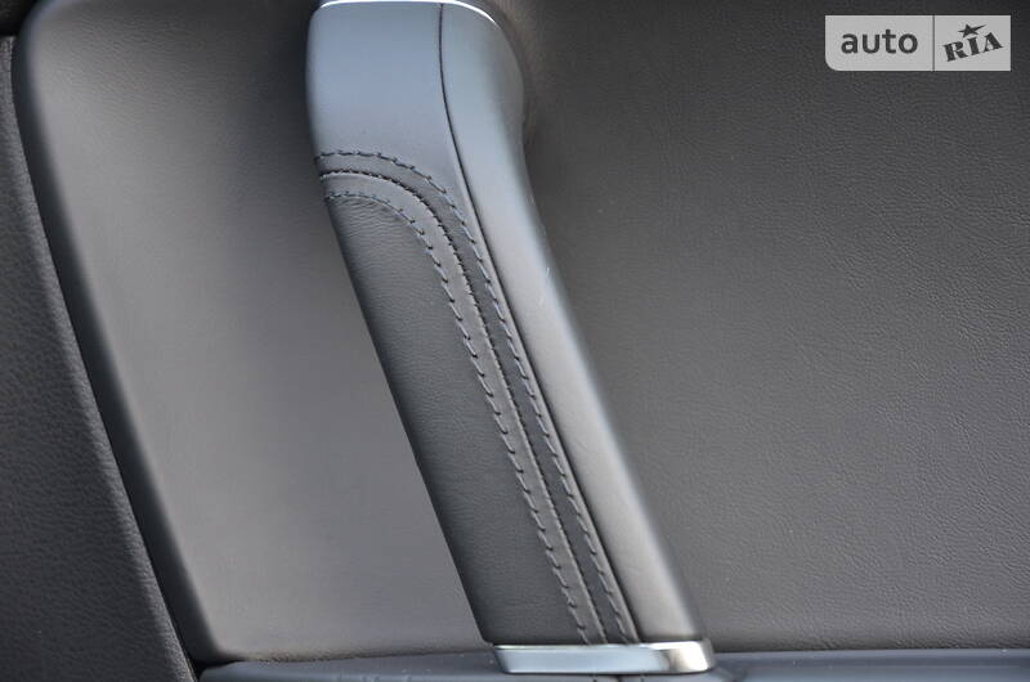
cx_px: 515
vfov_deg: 10.1
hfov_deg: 15.2
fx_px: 3855
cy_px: 341
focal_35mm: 135
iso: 800
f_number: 5.6
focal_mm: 90
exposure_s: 1/40
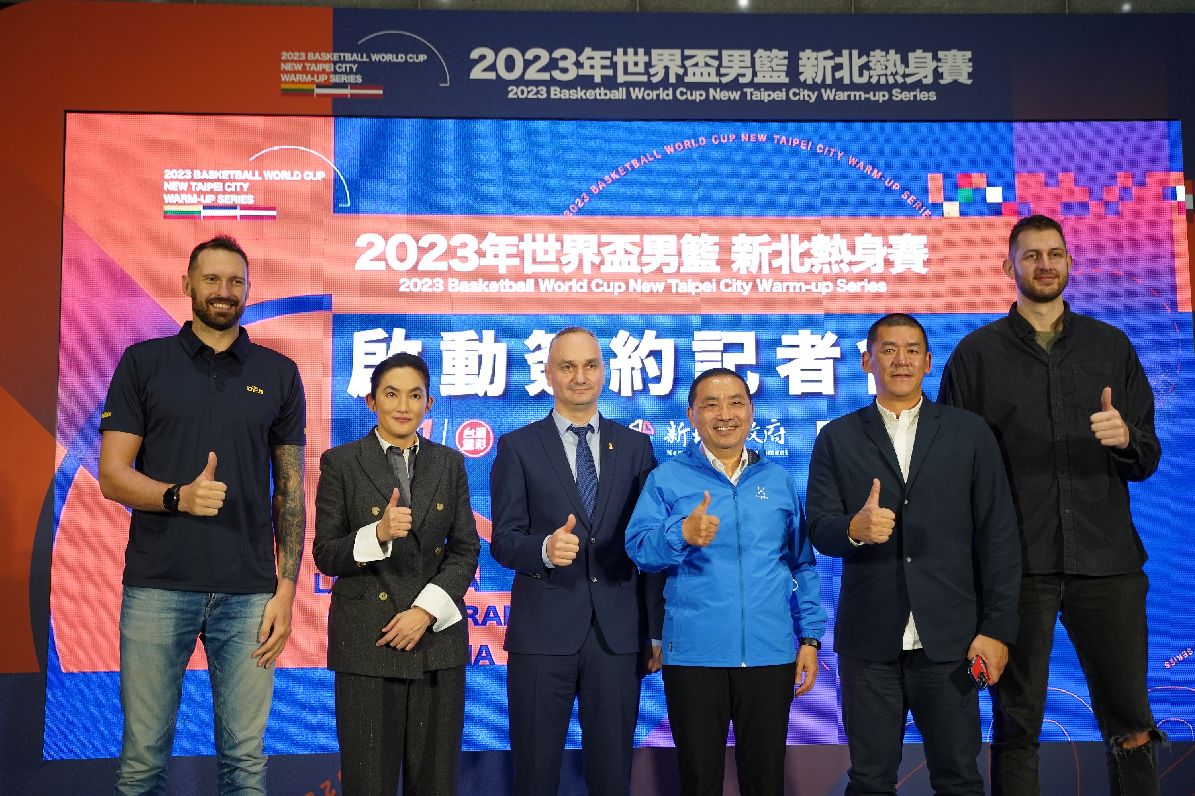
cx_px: 598
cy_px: 398
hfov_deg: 41.9
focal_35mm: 47
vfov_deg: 28.6
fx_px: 1560
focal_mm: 47
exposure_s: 1/125
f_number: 2.8
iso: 640
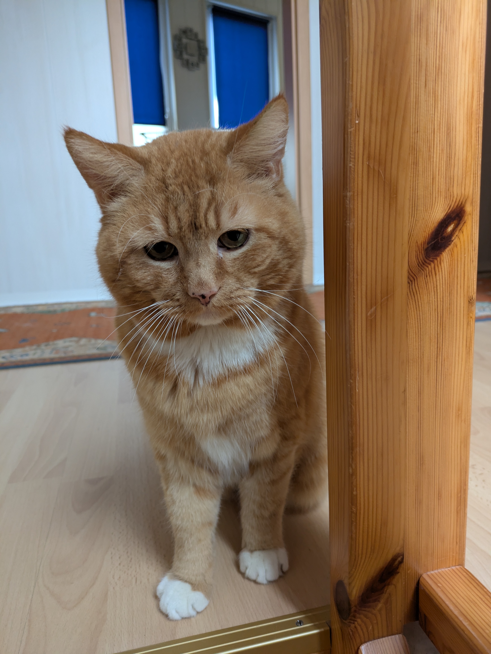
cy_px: 327
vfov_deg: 69.4
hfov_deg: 54.9
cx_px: 246
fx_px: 472
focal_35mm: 25
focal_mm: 5.43
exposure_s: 1/33.3
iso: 365
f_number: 1.89
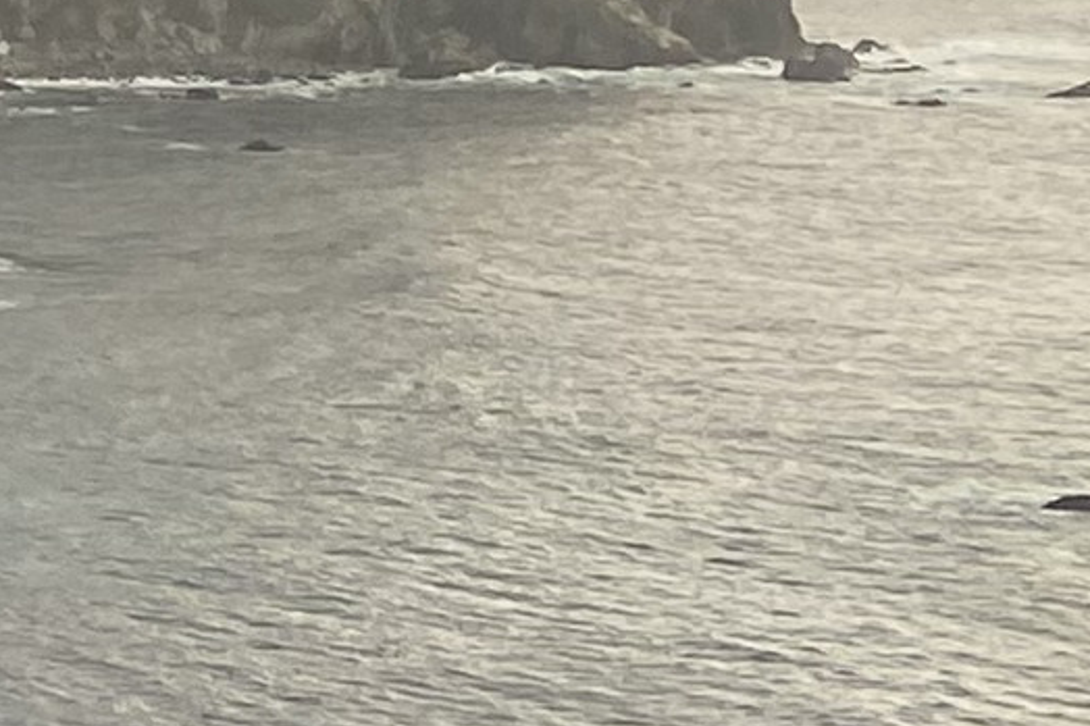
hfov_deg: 7.5
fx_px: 6295
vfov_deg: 6.4
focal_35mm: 208
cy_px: -612
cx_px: -3035
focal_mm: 4.25
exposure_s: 1/669
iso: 32
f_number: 1.8
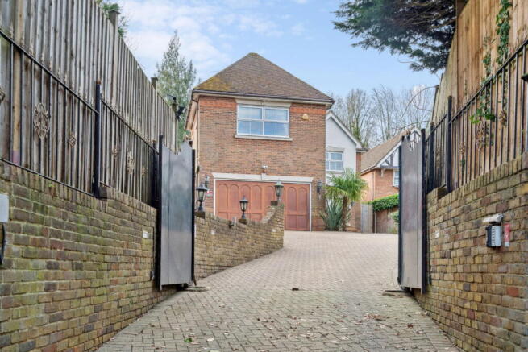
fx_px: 513
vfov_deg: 37.9
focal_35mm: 35
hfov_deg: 54.4
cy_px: 176
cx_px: 264
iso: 640
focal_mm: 35
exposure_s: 1/125
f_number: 11
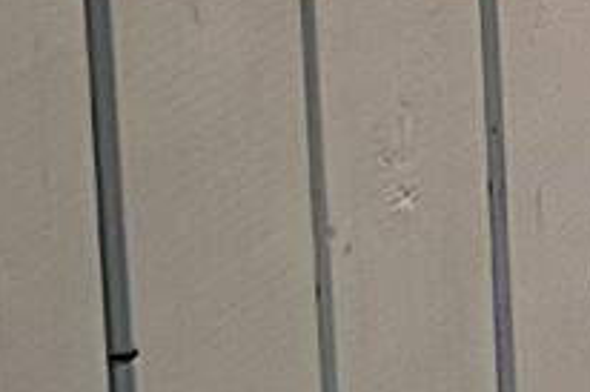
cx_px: 1426
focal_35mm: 263
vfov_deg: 5.0
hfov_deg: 7.3
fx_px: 4307
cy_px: -704
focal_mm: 5.7
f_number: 1.5
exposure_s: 1/60
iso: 400
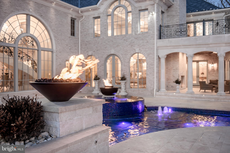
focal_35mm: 34
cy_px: 76
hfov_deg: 55.8
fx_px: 217
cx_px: 115
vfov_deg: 38.9
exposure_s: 1/8
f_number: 3.2
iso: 64
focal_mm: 34
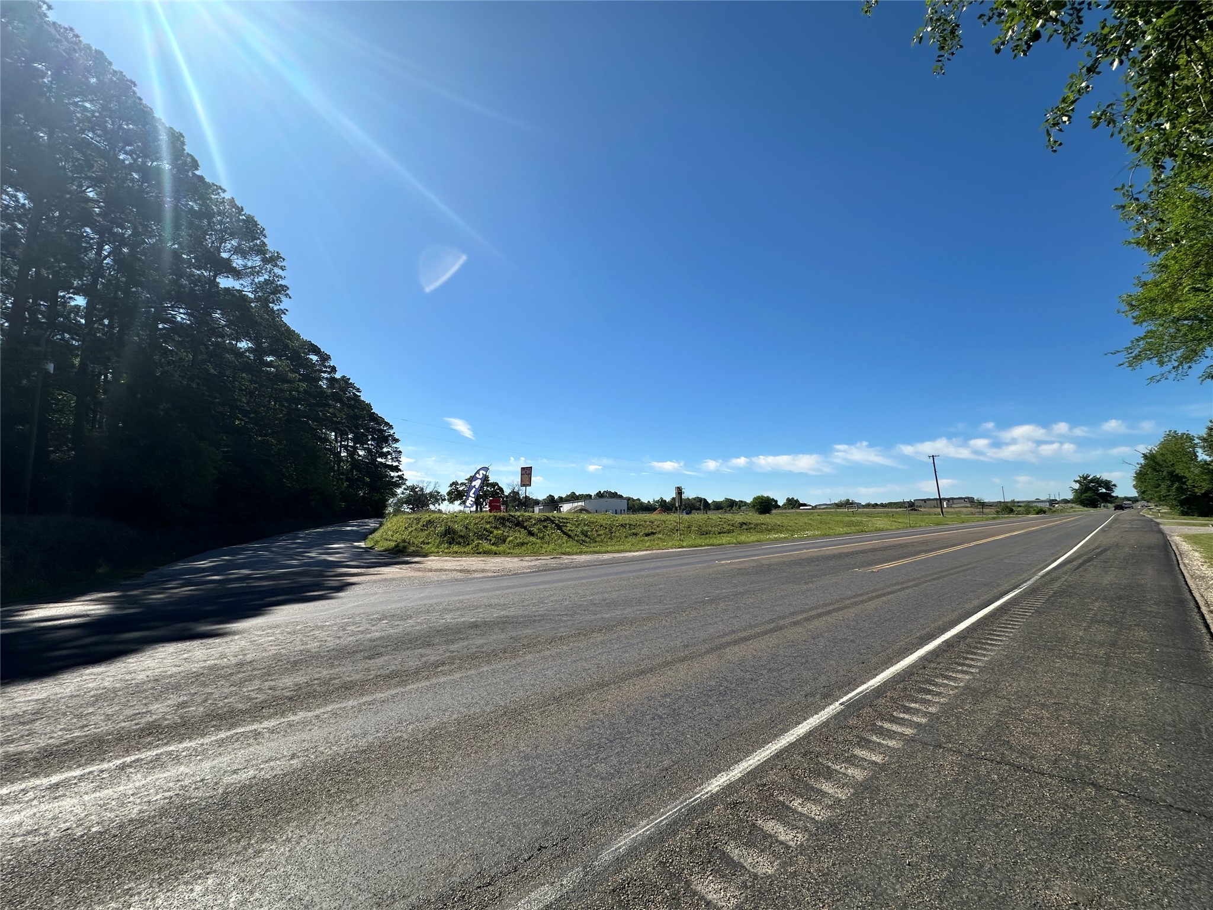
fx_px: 491
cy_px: 455
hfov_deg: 102.1
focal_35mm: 14
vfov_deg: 85.7
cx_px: 606
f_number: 2.2
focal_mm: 2.22
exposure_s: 1/3300
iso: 50
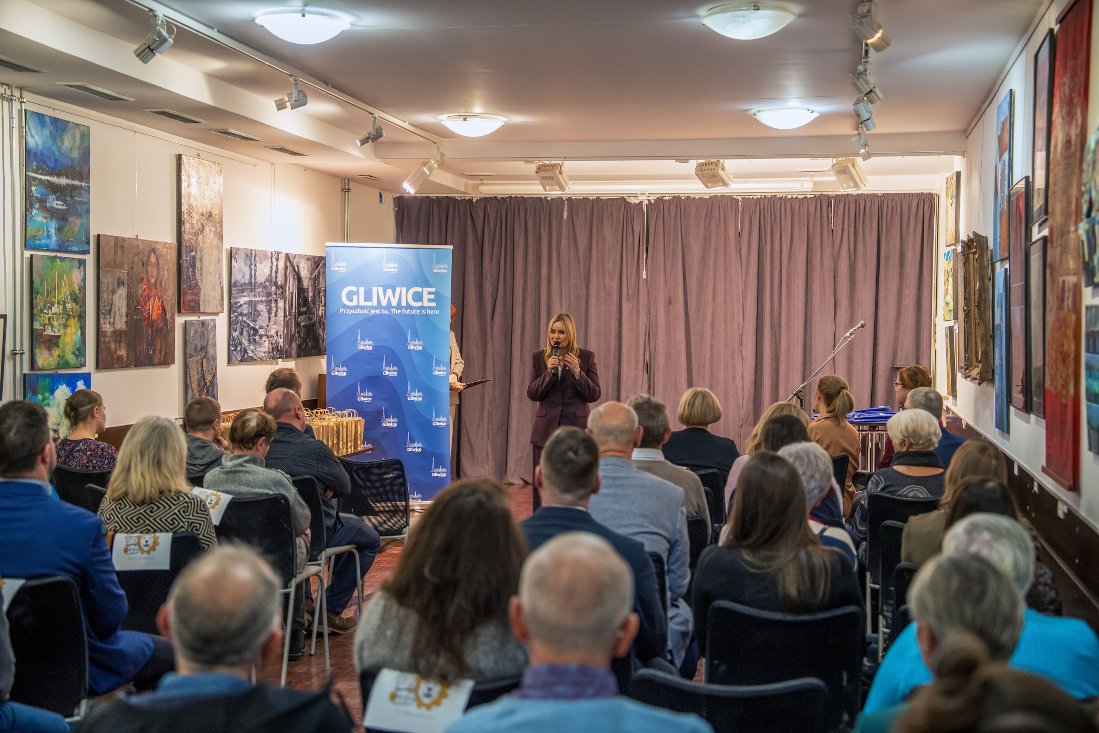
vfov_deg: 26.0
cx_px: 550
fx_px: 1587
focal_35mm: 52
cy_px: 366
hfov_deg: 38.2
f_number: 2.8
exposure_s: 1/125
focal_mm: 52
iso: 1250
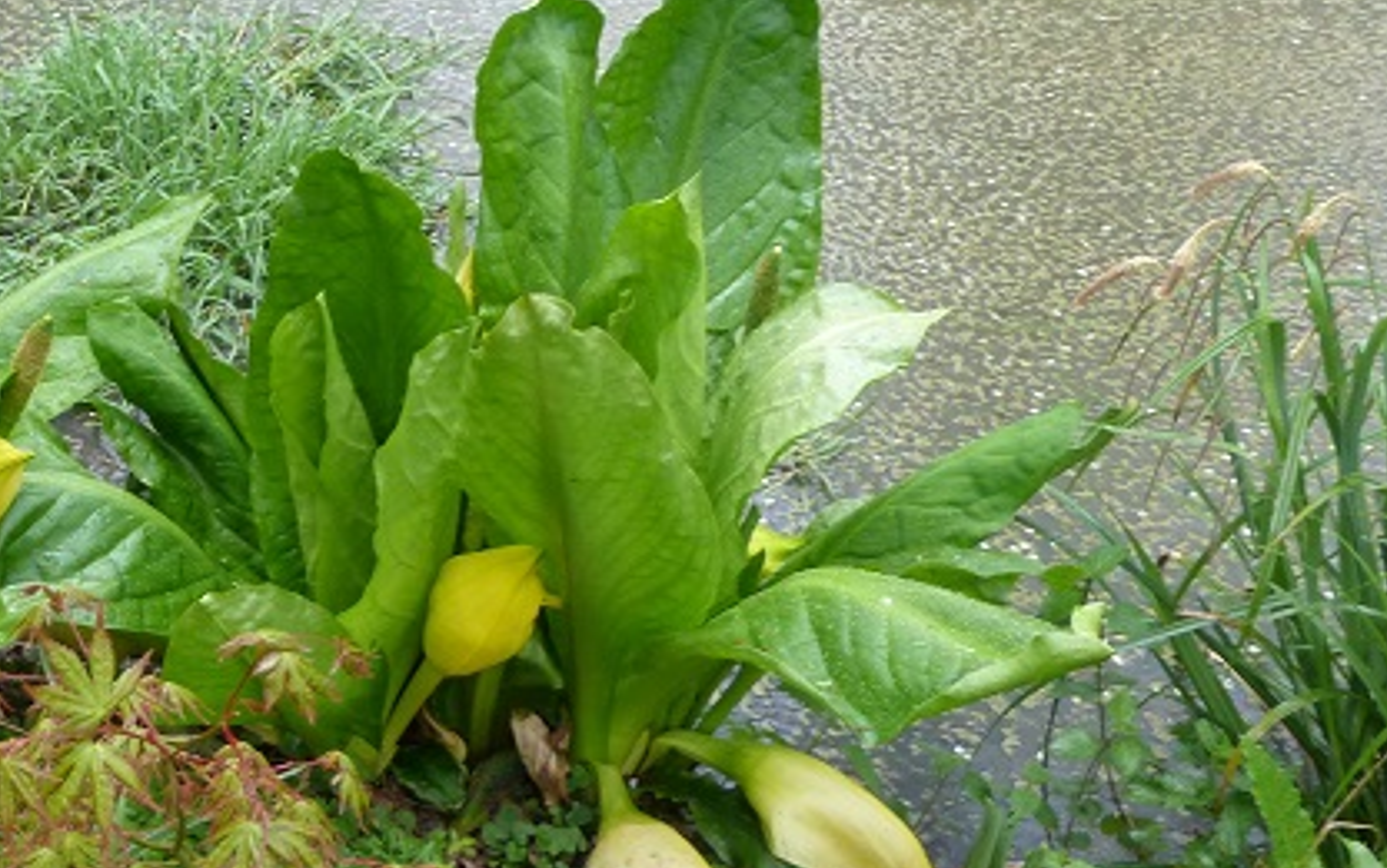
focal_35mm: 65
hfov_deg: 29.9
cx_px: 96
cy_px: 266
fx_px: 2458
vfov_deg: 19.9
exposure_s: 1/60
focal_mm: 5.7
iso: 200
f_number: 3
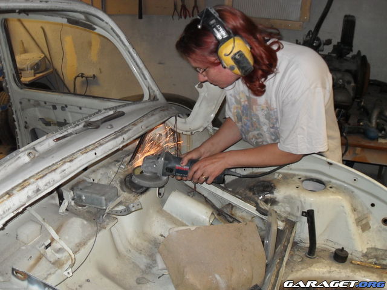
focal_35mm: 35
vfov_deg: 40.7
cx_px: 194
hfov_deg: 52.6
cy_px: 145
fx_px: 391
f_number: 2.8
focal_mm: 6.2
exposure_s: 1/45
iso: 200
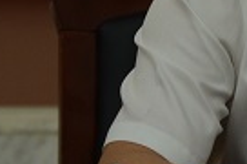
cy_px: -72
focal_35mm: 742
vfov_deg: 1.8
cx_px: 292
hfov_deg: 2.8
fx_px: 5082
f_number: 5.3
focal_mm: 105
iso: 800
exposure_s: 1/50
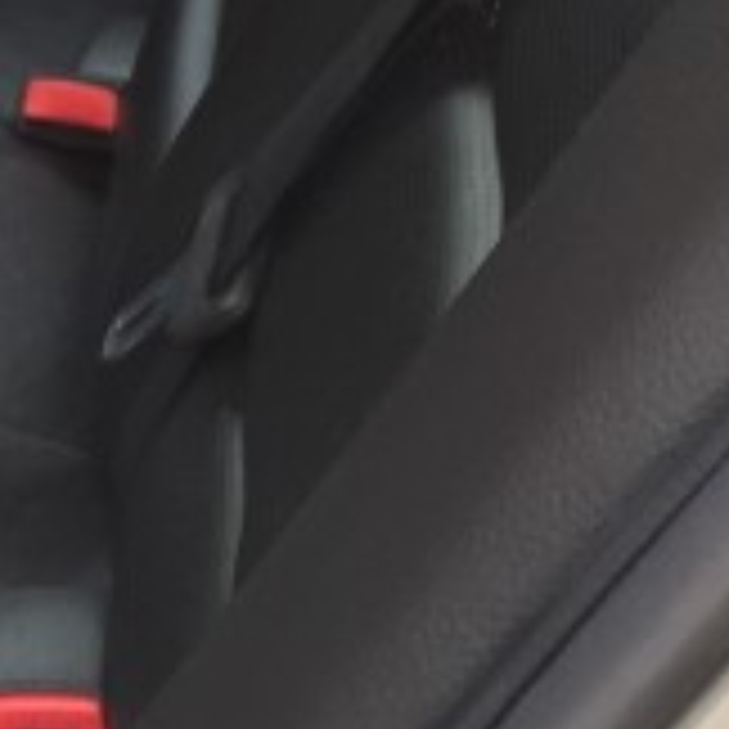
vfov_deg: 10.3
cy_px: -441
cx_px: -652
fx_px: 3860
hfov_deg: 10.1
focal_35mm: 162
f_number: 2.2
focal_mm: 4.15
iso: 32
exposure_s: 1/60
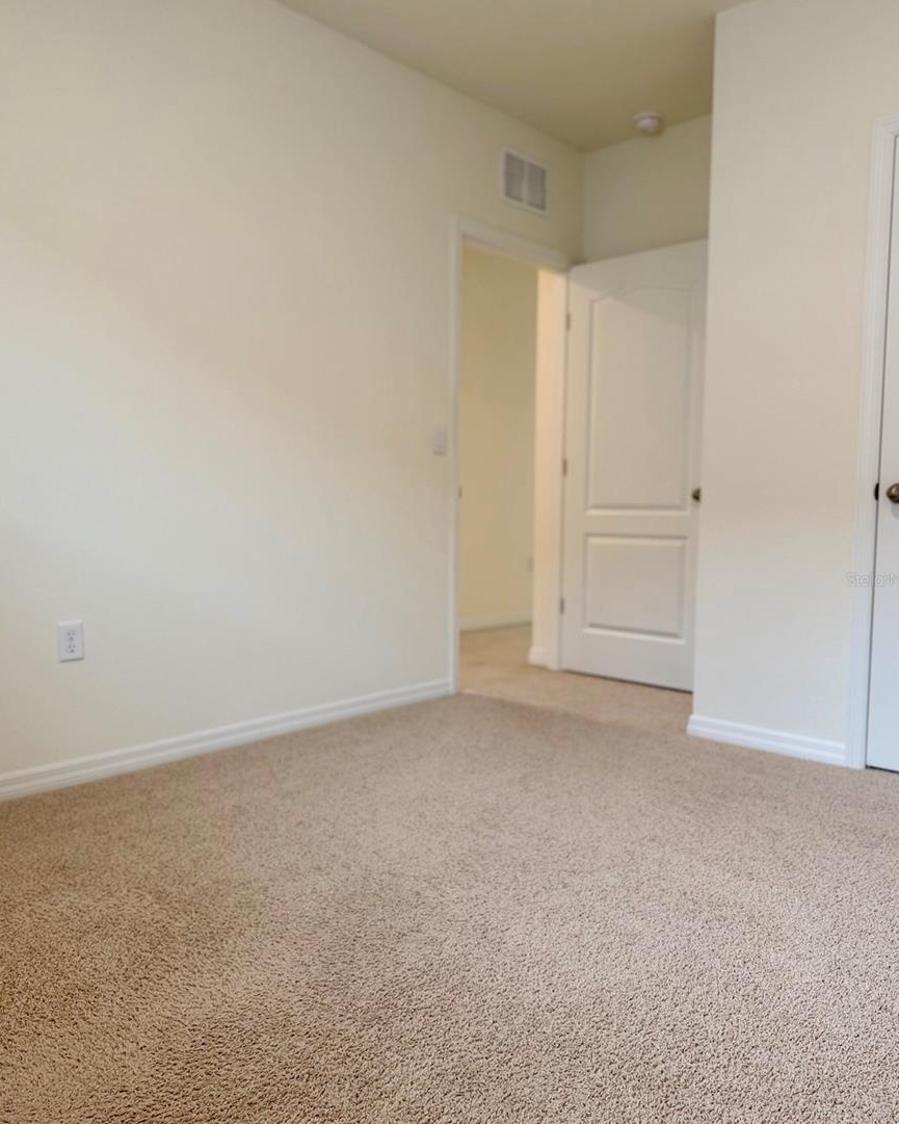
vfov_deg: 66.0
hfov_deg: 54.9
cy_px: 579
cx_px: 453
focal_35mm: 26
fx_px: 865
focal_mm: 6.76
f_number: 1.78
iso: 160
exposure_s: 1/60
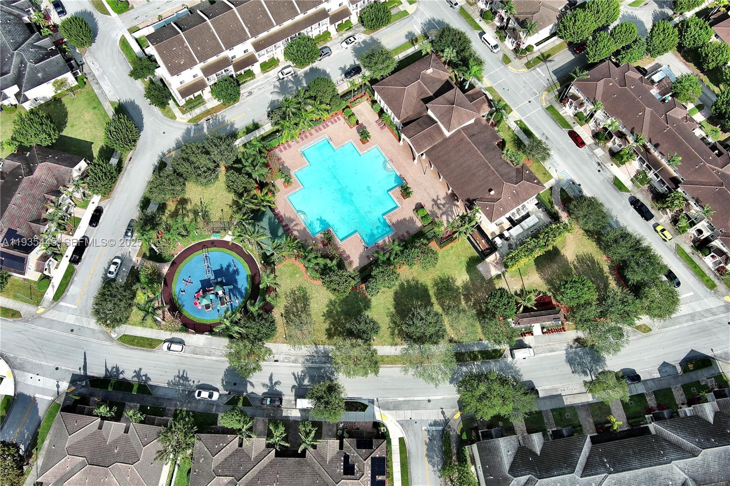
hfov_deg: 63.7
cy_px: 243
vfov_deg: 44.9
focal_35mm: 29
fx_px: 588
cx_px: 365
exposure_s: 1/1232
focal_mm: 10.57
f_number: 2.8
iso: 101
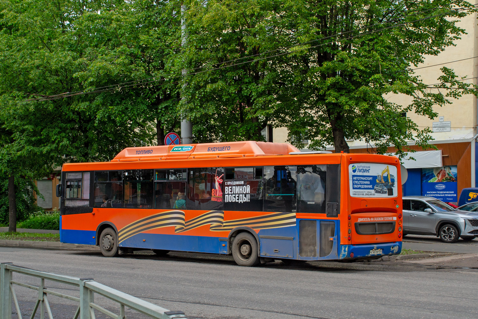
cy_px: 160
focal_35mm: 52
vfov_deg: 25.8
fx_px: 697
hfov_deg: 37.9
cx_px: 239
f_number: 6.3
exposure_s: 1/400
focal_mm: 35
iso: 200
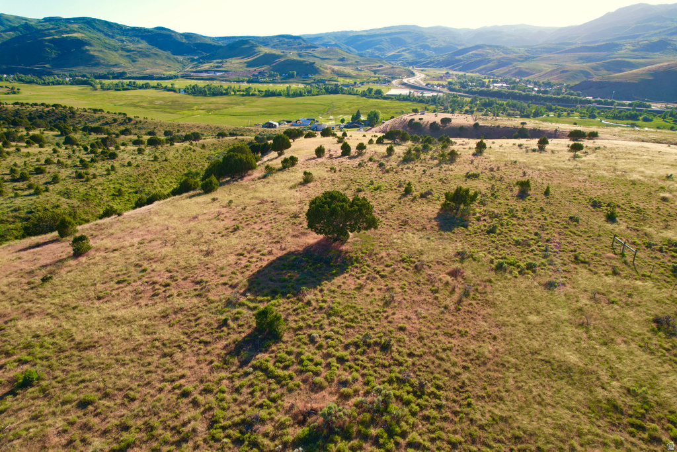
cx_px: 338
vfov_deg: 57.2
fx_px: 414
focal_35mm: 22
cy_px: 226
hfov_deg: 78.6
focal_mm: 8.38
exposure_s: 1/800
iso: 100
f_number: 2.8
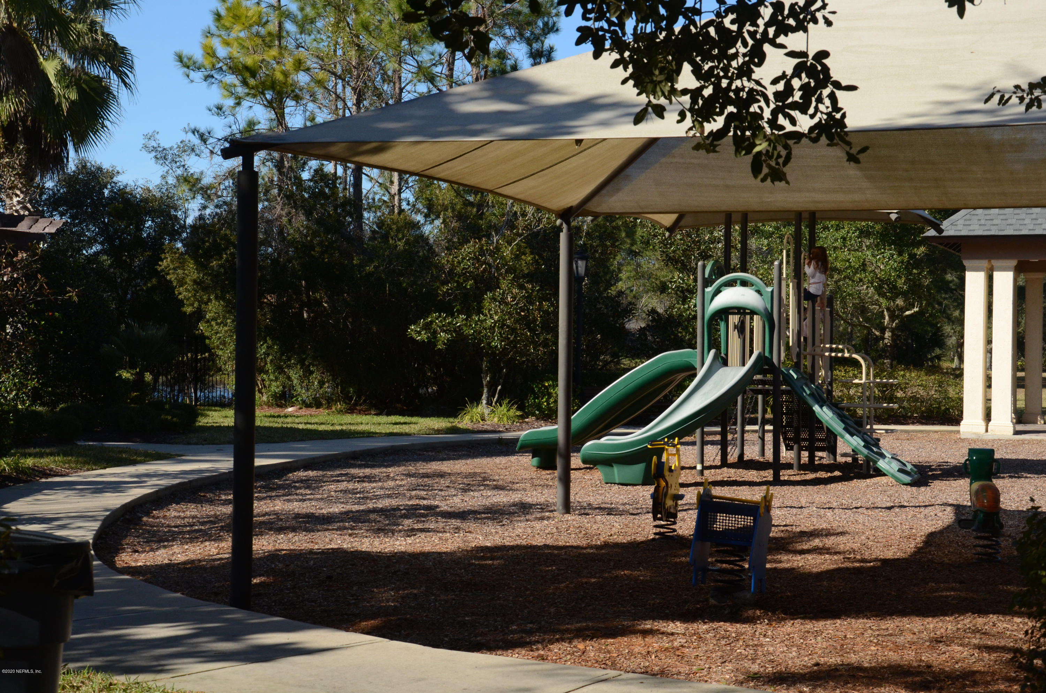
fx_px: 1827
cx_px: 523
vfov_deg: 21.5
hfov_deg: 32.0
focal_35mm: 63
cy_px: 346
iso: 640
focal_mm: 42
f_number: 10
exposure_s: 1/1000
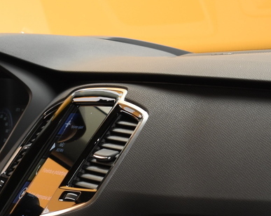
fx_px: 1370
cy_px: 189
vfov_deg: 9.0
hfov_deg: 11.3
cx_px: 63
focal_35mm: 171
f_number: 4.2
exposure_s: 1/10
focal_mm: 29
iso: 200
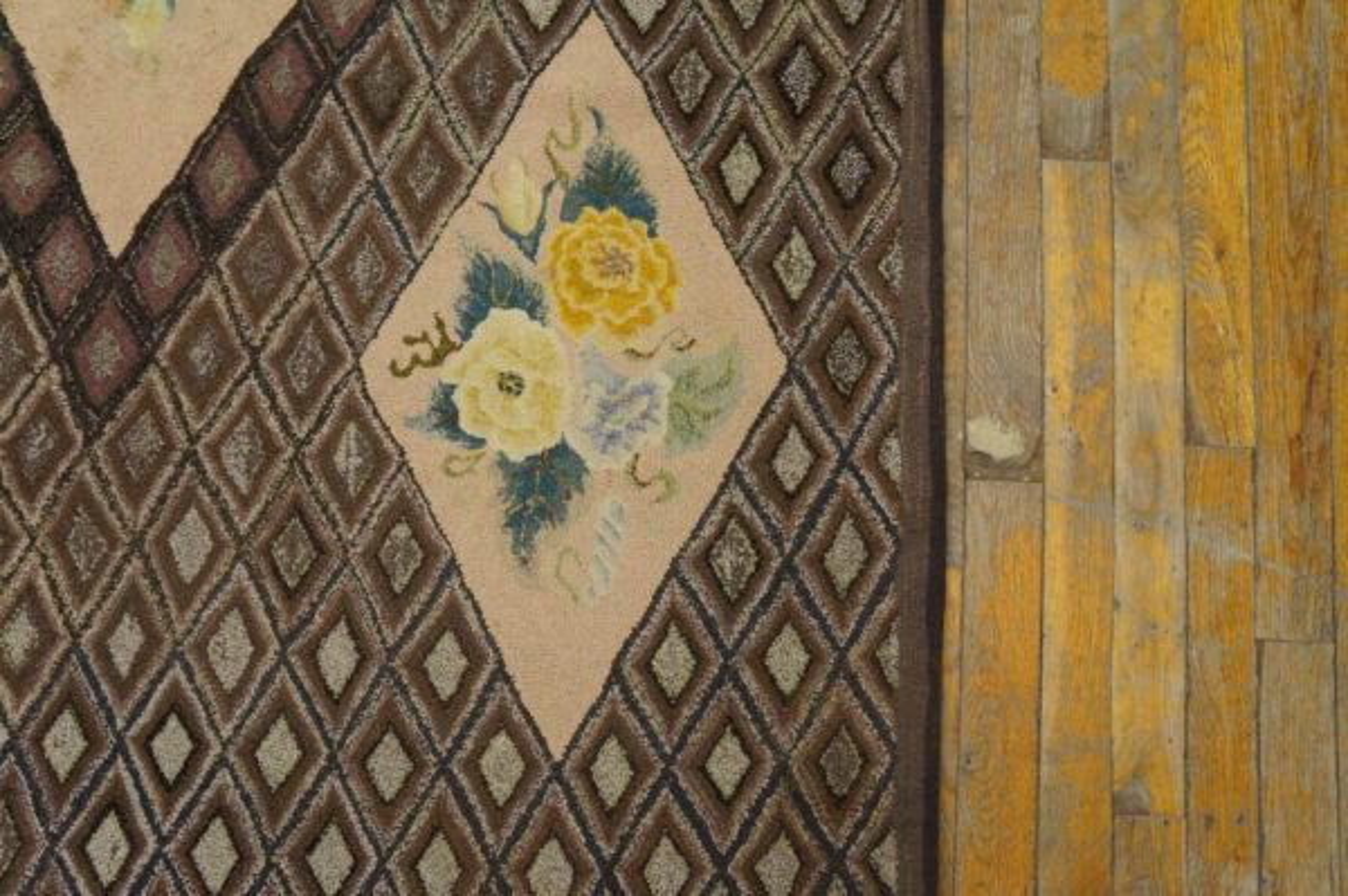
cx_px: 674
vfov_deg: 43.5
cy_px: 448
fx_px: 1122
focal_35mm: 30
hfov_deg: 62.0
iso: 2500
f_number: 4
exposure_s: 1/160
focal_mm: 20
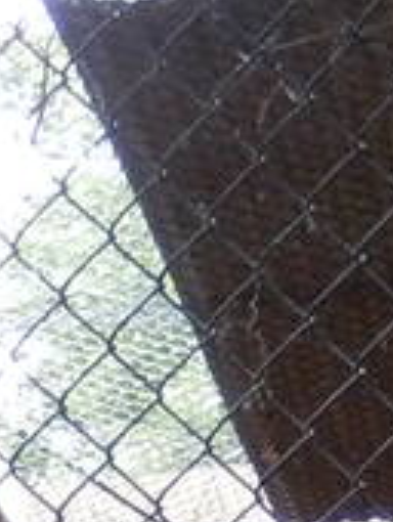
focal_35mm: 235
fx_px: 3548
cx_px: -571
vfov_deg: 7.4
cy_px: 1594
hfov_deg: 6.1
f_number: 3.4
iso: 125
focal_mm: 4.5
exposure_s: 1/80
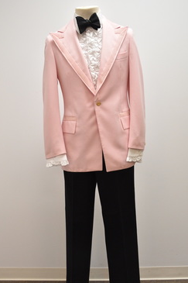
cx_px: 94
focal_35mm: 37
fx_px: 290
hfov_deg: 35.9
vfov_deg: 51.9
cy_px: 150
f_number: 4.5
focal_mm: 20
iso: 1000
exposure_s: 1/125
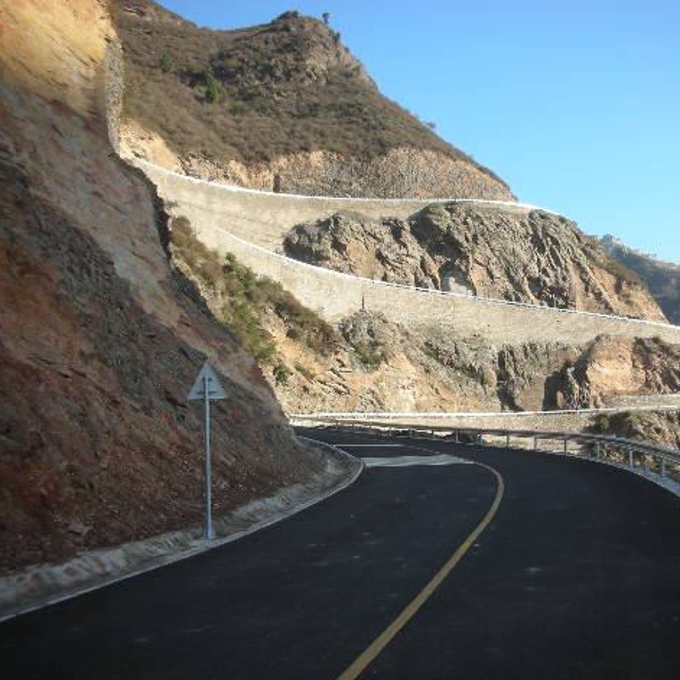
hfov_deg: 39.9
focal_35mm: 42
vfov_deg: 40.0
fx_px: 933
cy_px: 336
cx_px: 409
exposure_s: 1/282
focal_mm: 5.8
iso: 50
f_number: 3
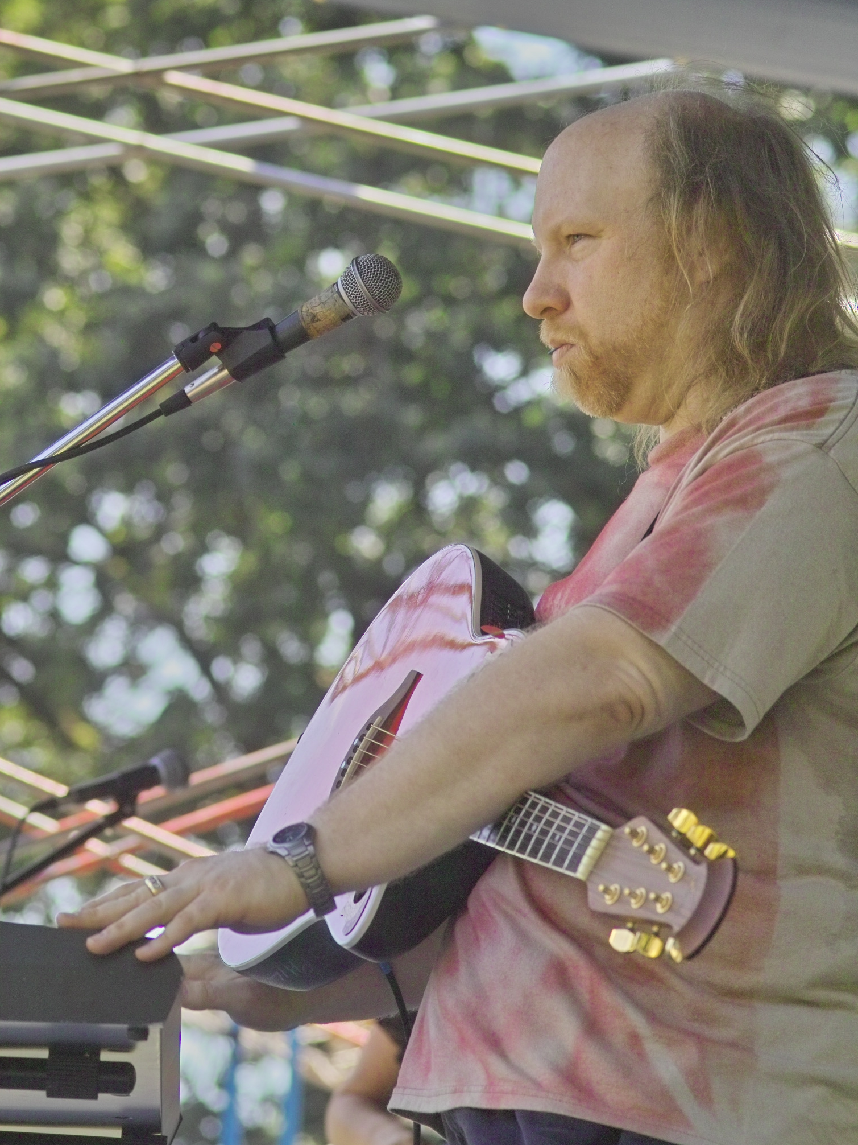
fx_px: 6411
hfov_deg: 7.7
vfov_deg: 10.2
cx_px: 429
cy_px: 585
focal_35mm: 194
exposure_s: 1/250
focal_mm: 105
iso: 200
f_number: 4.5
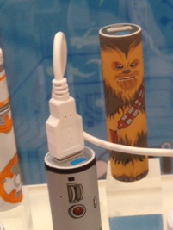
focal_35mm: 79
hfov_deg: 18.6
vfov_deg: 24.5
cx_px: 123
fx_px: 525
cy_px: 160
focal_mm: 4.12
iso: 64
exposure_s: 1/20
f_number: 2.4
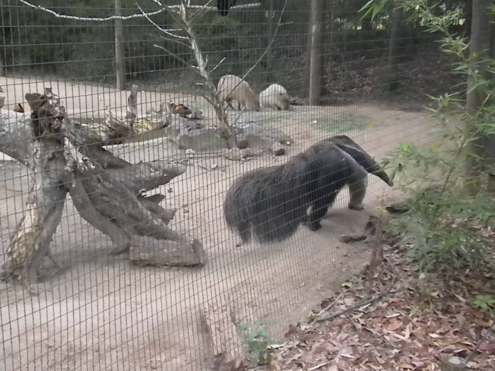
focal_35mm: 47
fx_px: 672
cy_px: 146
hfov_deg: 40.2
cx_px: 192
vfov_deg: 30.8
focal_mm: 6.6
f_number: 3.5
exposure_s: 1/271
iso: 640
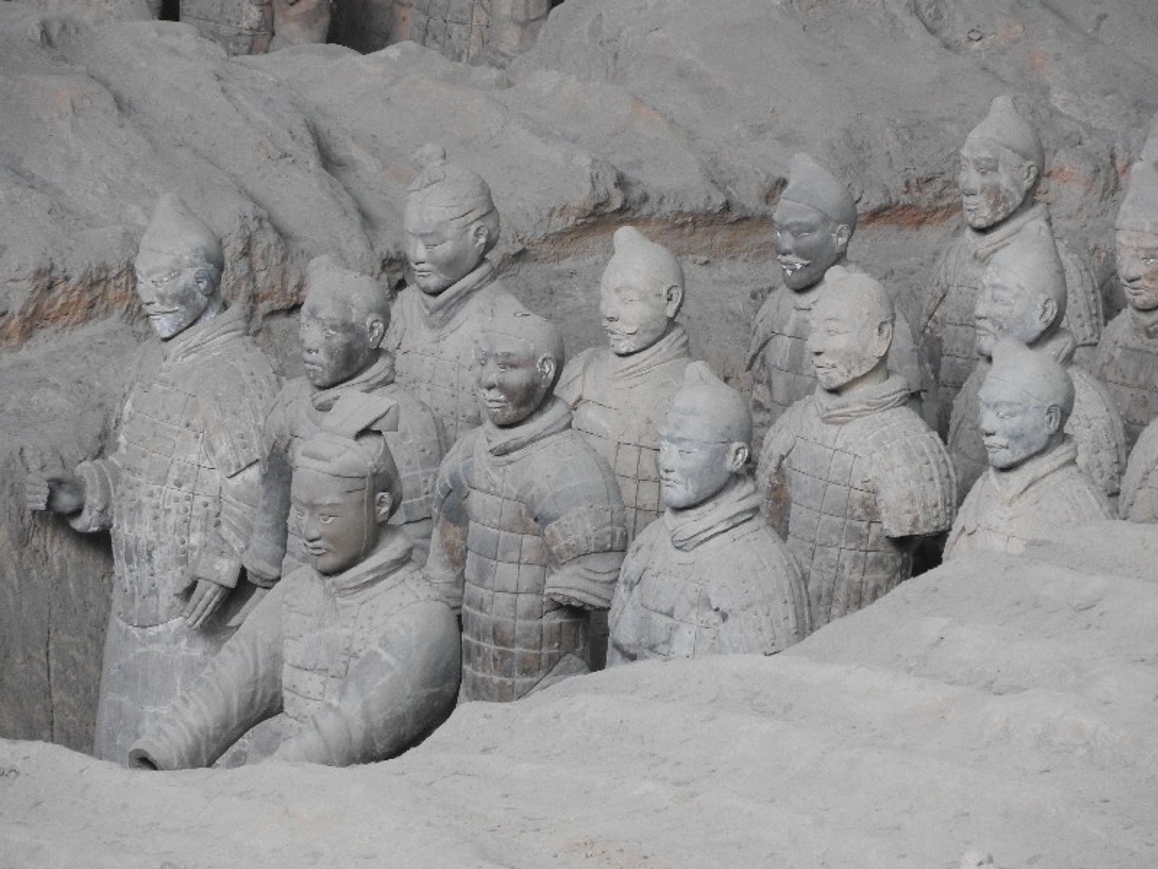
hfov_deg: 4.4
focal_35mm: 450
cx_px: 579
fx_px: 15054
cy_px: 434
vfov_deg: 3.3
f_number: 5.6
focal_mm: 80.6
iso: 800
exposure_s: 1/13
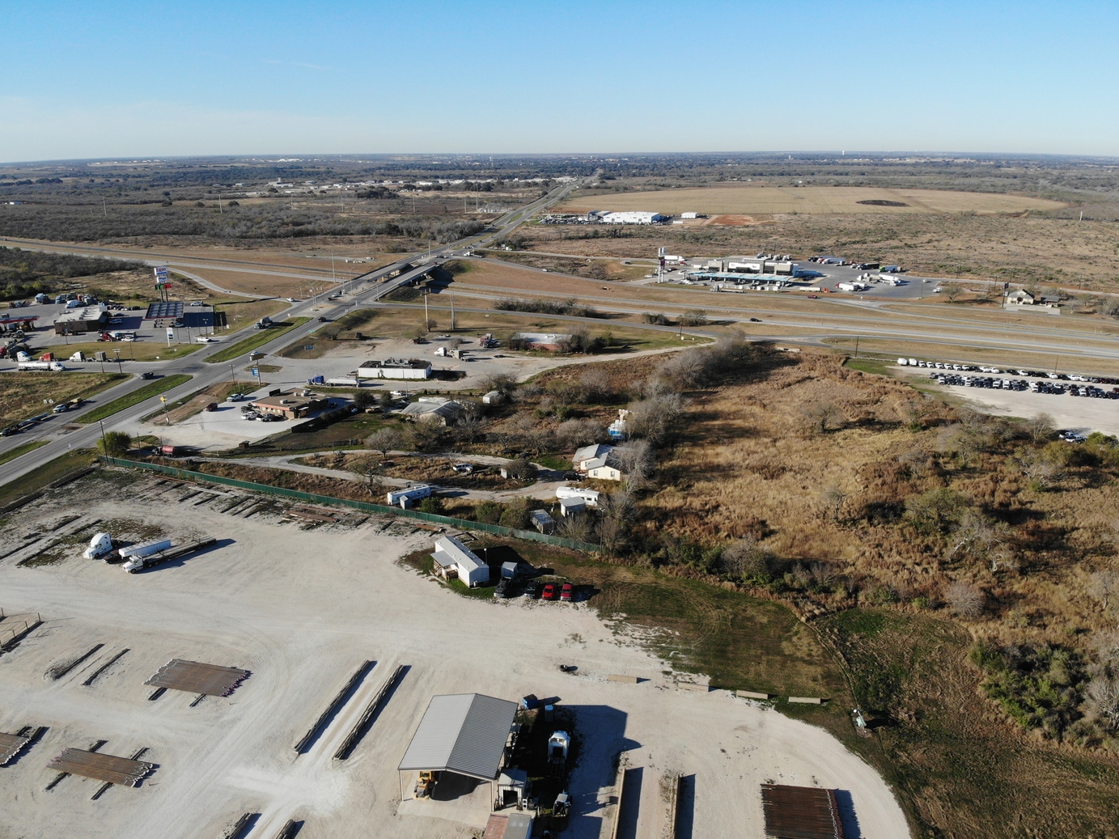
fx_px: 808
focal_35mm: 25
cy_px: 434
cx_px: 555
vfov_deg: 54.9
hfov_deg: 69.4
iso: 100
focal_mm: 4.5
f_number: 2.8
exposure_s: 1/904
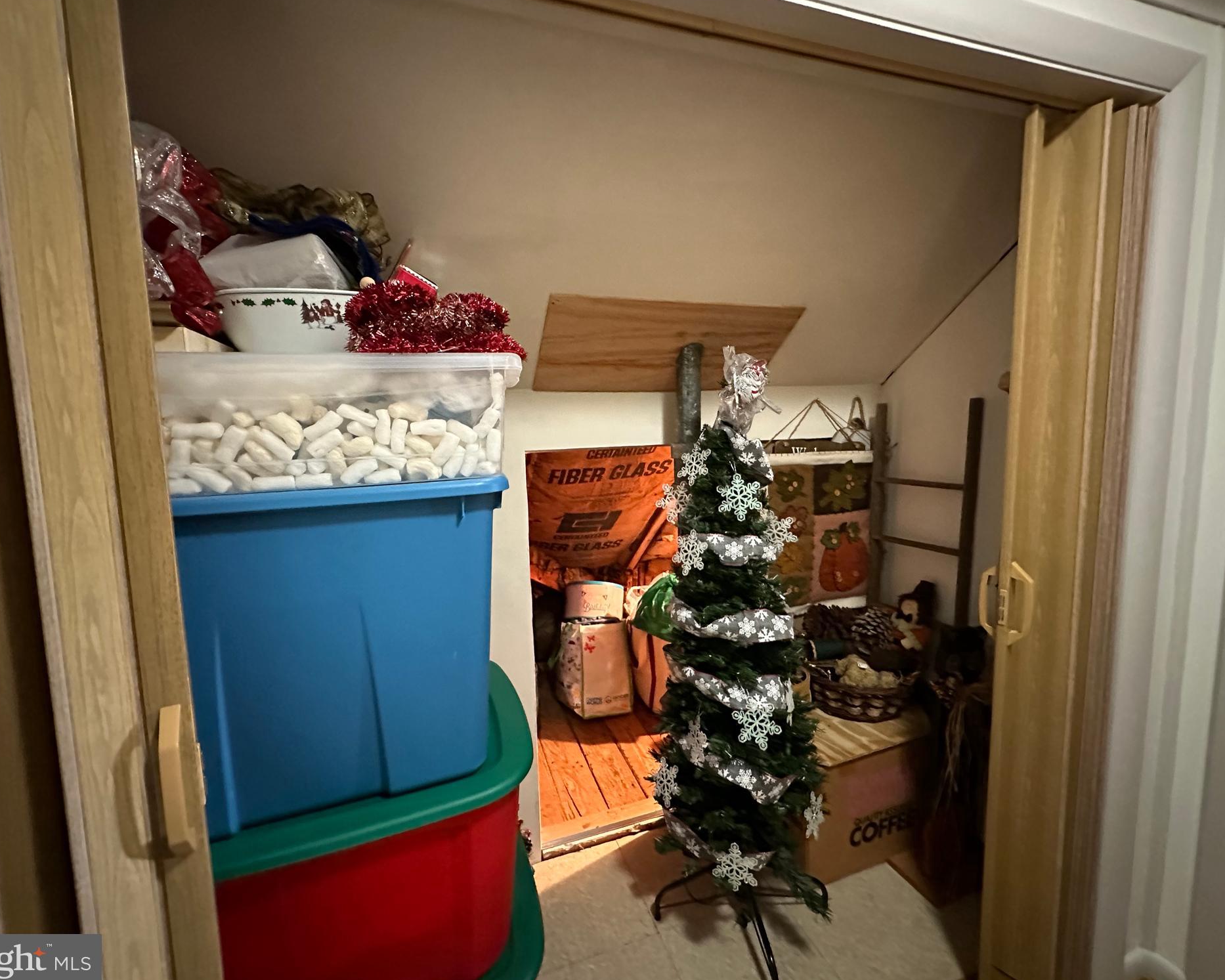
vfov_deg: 84.0
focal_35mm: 15
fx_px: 544
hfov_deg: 96.8
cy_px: 484
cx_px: 610
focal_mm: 2.22
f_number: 2.2
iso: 1250
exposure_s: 1/40
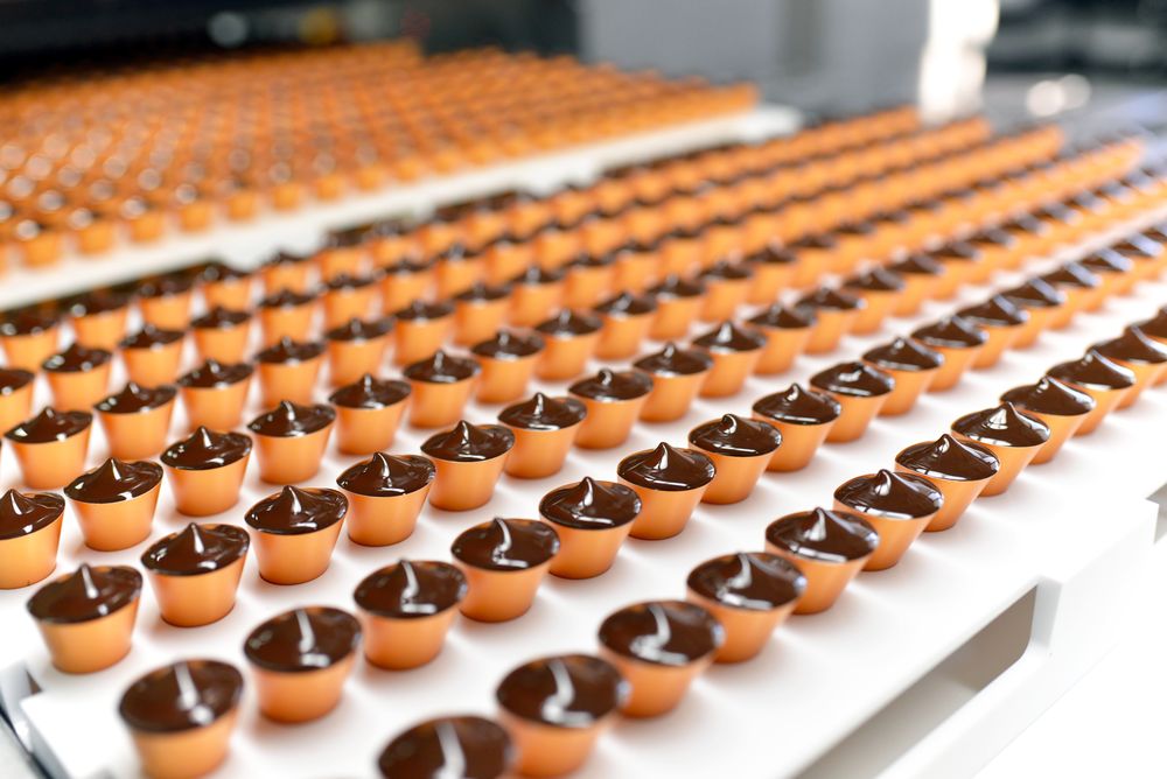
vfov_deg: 37.9
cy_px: 390
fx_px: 1135
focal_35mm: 35
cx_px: 584
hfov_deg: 54.4
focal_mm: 35
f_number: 3.5
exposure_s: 1/160
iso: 1600
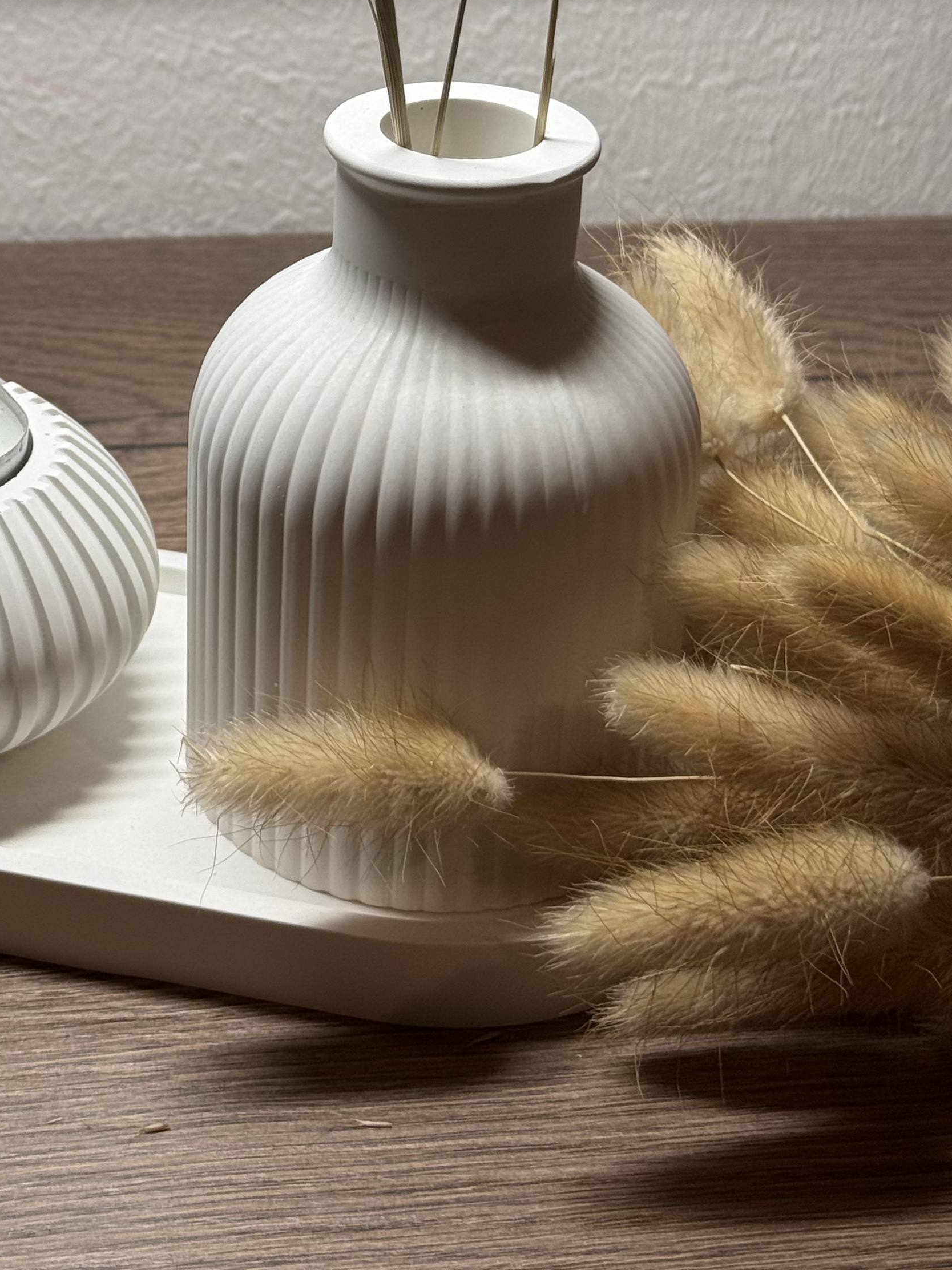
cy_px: 247
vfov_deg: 22.2
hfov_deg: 16.8
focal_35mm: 87
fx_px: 3191
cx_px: 167
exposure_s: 1/100
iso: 50
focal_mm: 6.76
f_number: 1.78
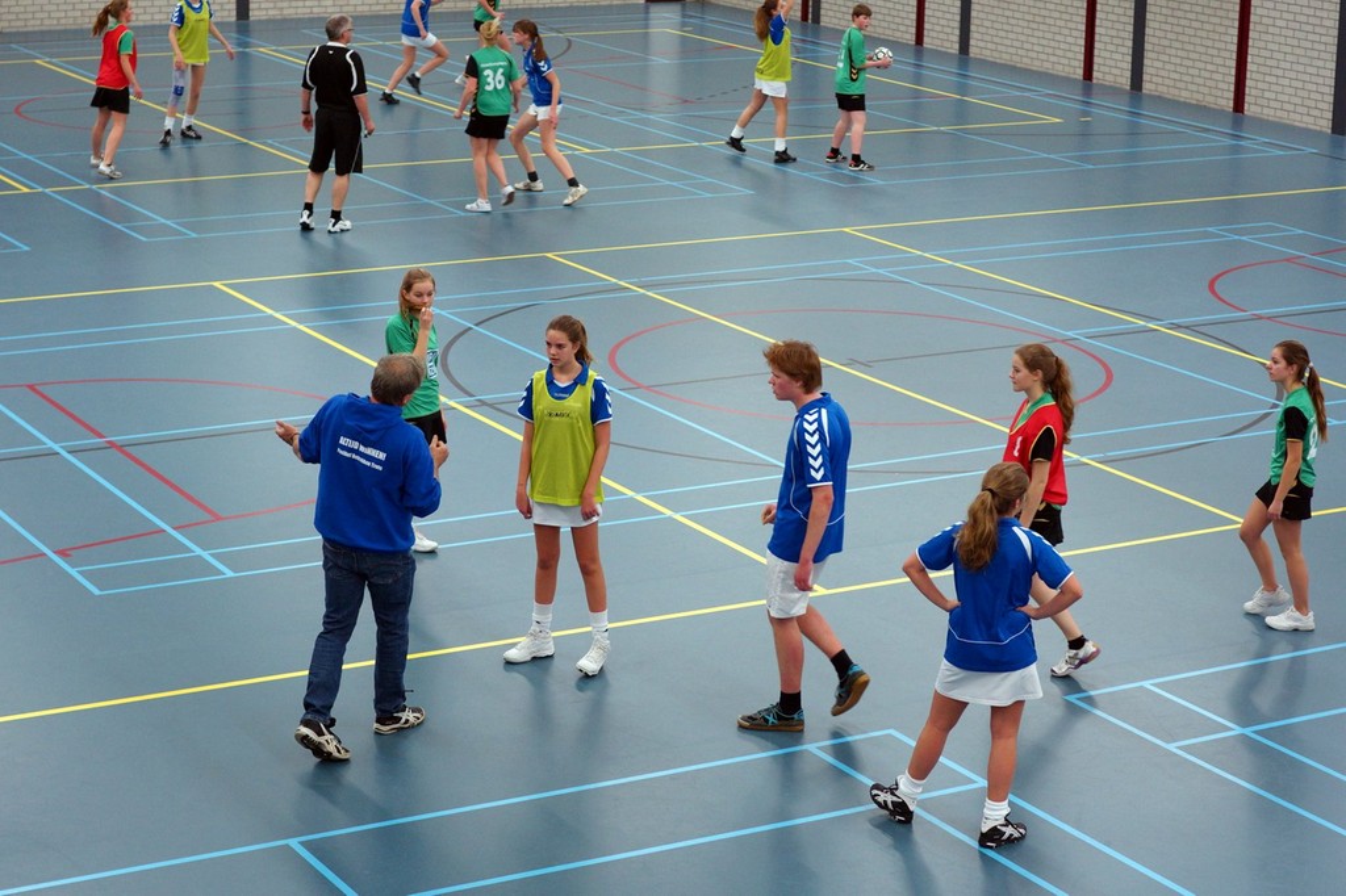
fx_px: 2803
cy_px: 448
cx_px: 673
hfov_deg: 27.0
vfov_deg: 18.2
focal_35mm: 75
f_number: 3.2
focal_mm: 50
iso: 640
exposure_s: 1/200
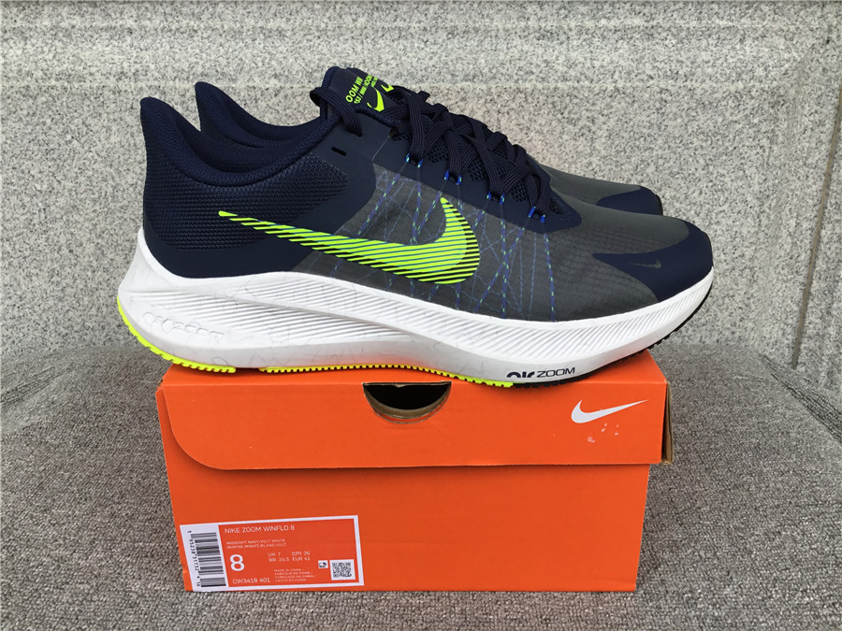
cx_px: 421
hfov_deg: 58.4
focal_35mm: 31
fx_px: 754
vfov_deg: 45.4
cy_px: 316
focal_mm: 3.3
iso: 25
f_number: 2.4
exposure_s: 1/104
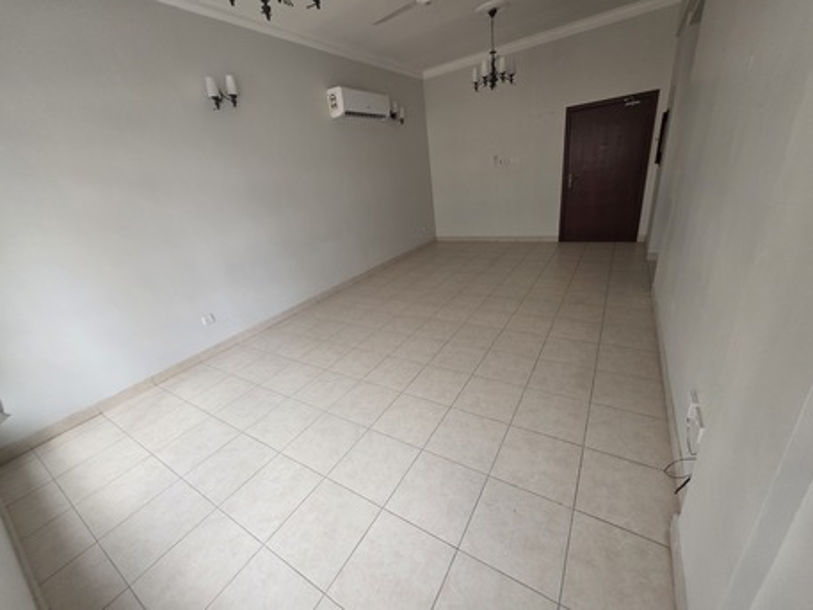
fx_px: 305
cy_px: 305
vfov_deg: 89.9
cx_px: 406
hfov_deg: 106.2
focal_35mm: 13
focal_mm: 2.2
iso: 160
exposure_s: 1/50
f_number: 1.9
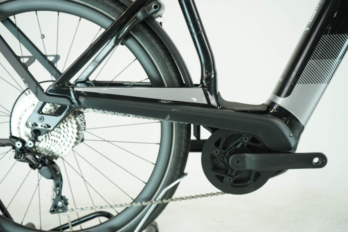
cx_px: 174
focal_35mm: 39
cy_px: 116
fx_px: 377
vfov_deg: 34.2
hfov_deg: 49.6
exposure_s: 1/200
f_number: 5.6
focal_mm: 39
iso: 1600
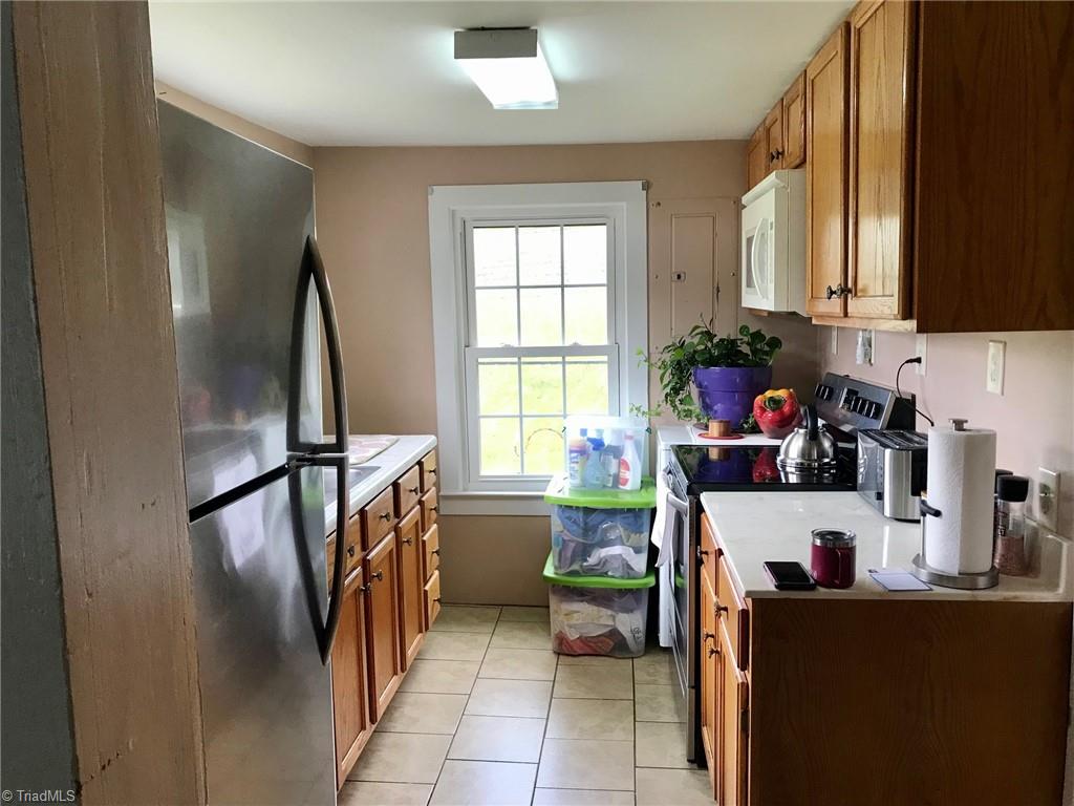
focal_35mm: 28
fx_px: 869
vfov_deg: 49.7
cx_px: 537
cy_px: 403
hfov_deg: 63.4
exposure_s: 1/40
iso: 25
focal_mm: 3.99
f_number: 1.8
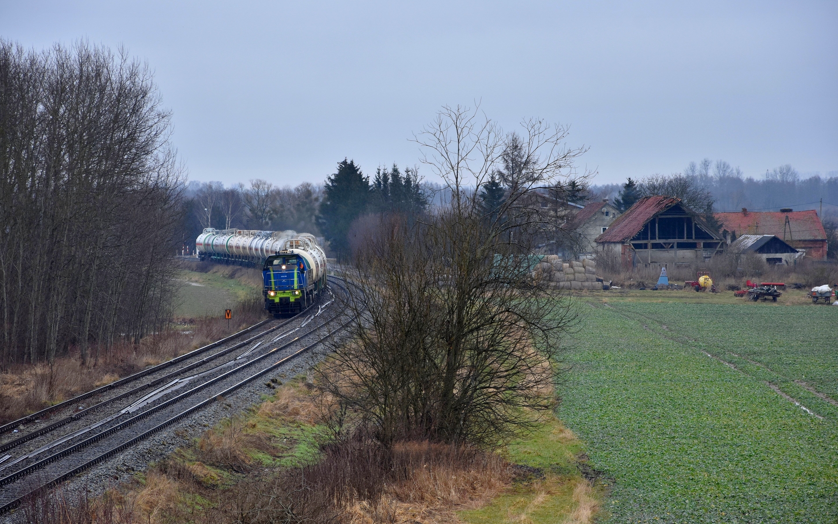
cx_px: 418
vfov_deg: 8.1
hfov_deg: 13.0
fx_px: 3689
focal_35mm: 162
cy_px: 259
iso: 320
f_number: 6.3
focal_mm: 105
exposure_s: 1/320
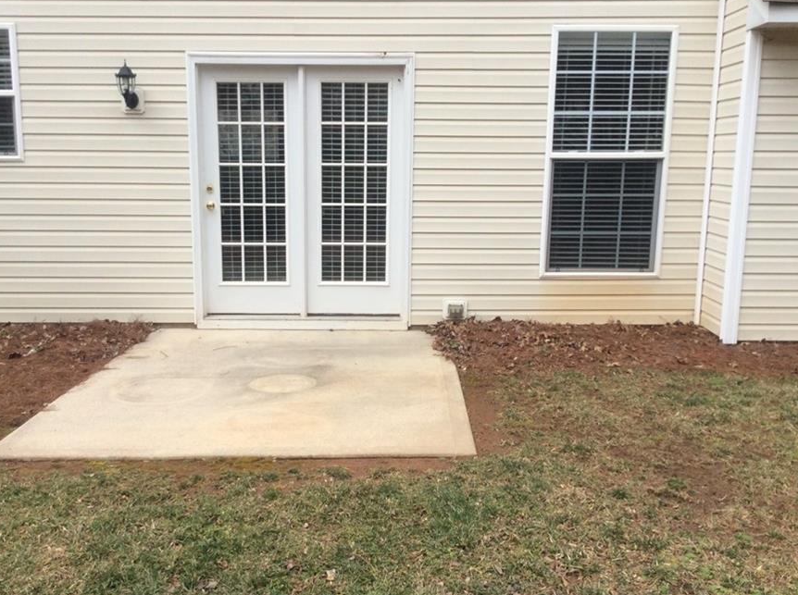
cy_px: 311
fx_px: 874
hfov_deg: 49.1
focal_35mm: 38
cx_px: 391
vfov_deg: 37.6
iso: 32
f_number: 2.4
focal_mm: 3.3
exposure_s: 1/555
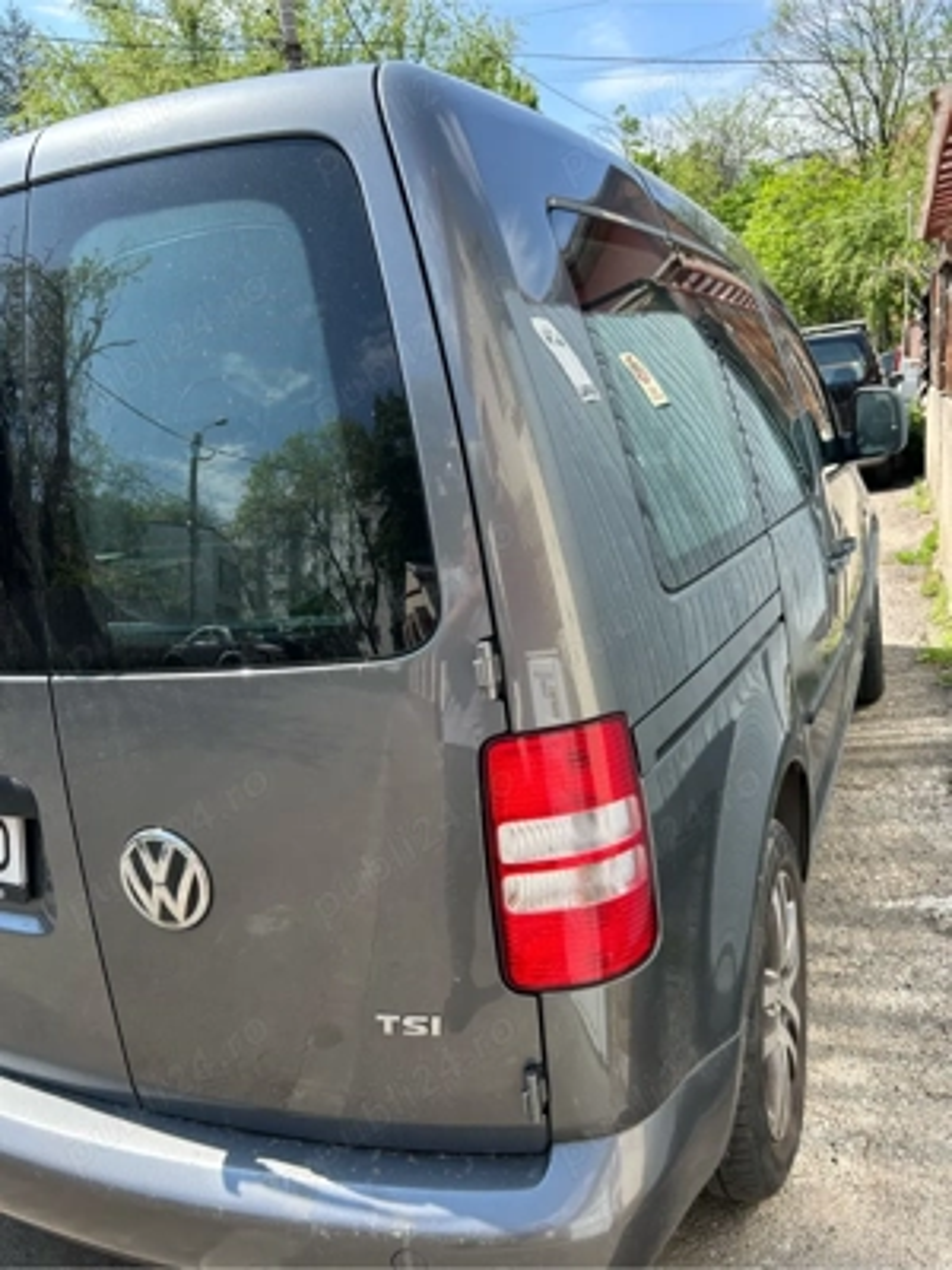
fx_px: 953
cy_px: 635
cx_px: 476
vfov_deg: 67.3
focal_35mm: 26
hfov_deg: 53.1
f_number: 1.5
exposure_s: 1/1252
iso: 50
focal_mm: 5.7
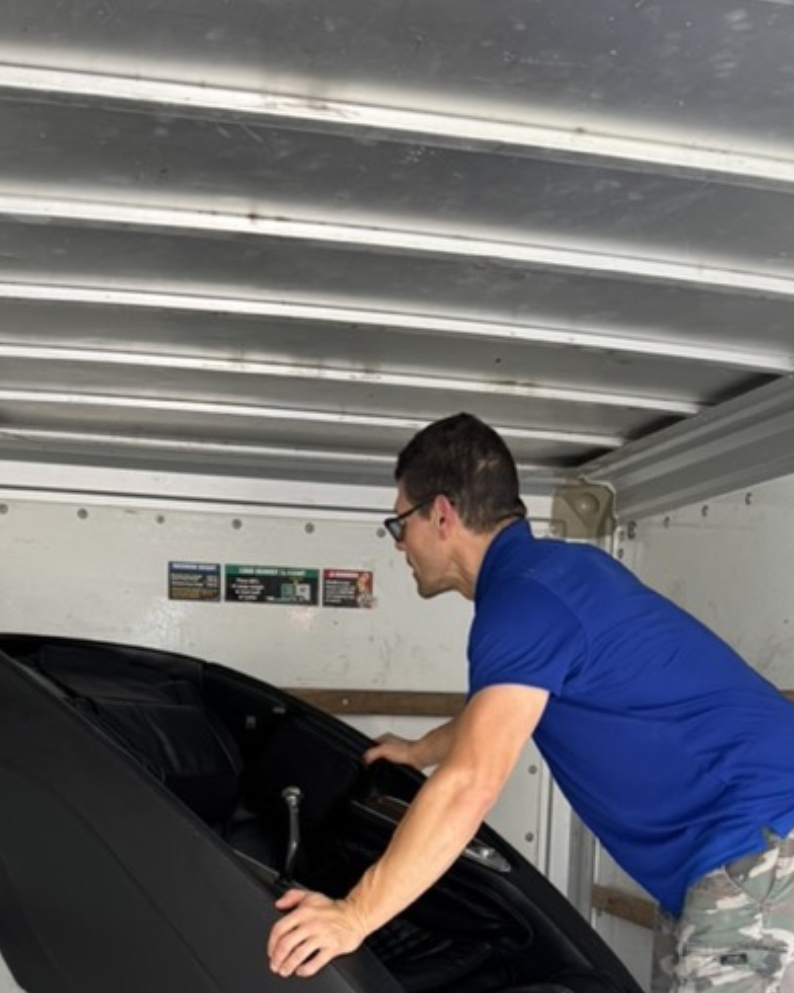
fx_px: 1263
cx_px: 349
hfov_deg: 34.9
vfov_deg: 40.0
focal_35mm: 43
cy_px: 880
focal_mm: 6.76
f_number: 1.78
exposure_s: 1/121
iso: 64
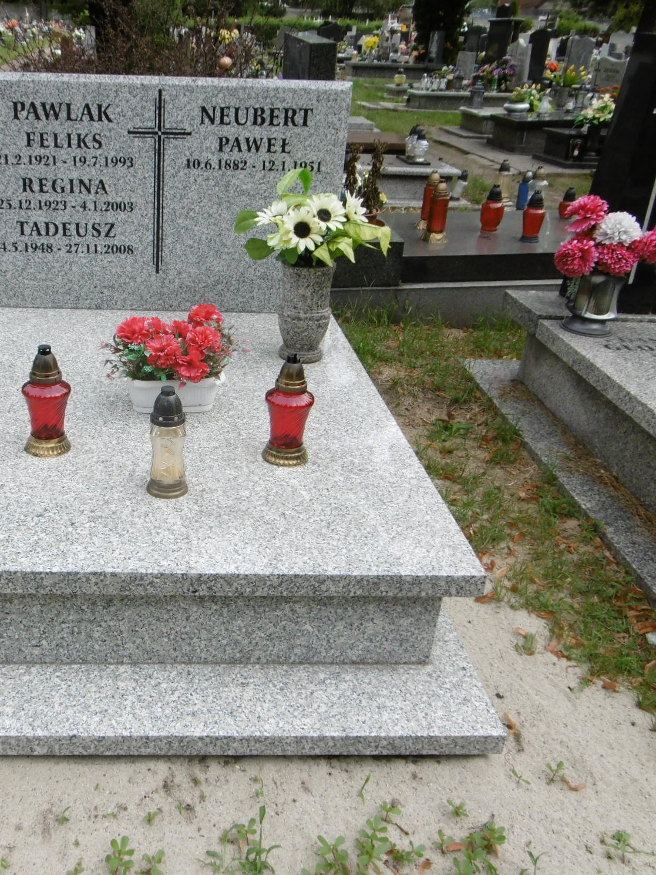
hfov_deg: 41.8
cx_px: 174
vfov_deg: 55.3
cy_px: 425
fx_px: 834
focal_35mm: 33
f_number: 3.1
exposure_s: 1/200
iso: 100
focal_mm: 4.3
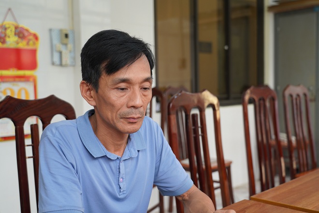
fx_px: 381
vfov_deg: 31.2
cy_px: 106
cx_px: 160
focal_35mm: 43
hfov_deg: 45.4
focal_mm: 43
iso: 640
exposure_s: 1/160
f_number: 4
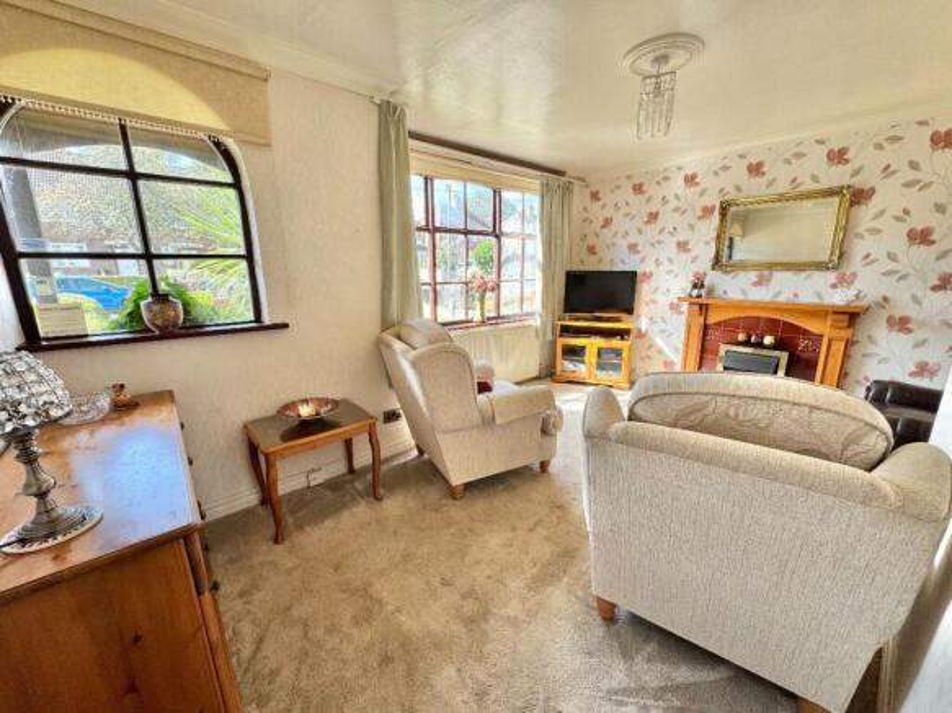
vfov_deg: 85.7
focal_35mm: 14
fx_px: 385
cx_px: 476
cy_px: 356
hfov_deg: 102.1
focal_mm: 2.22
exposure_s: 1/99
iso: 50
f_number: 2.2
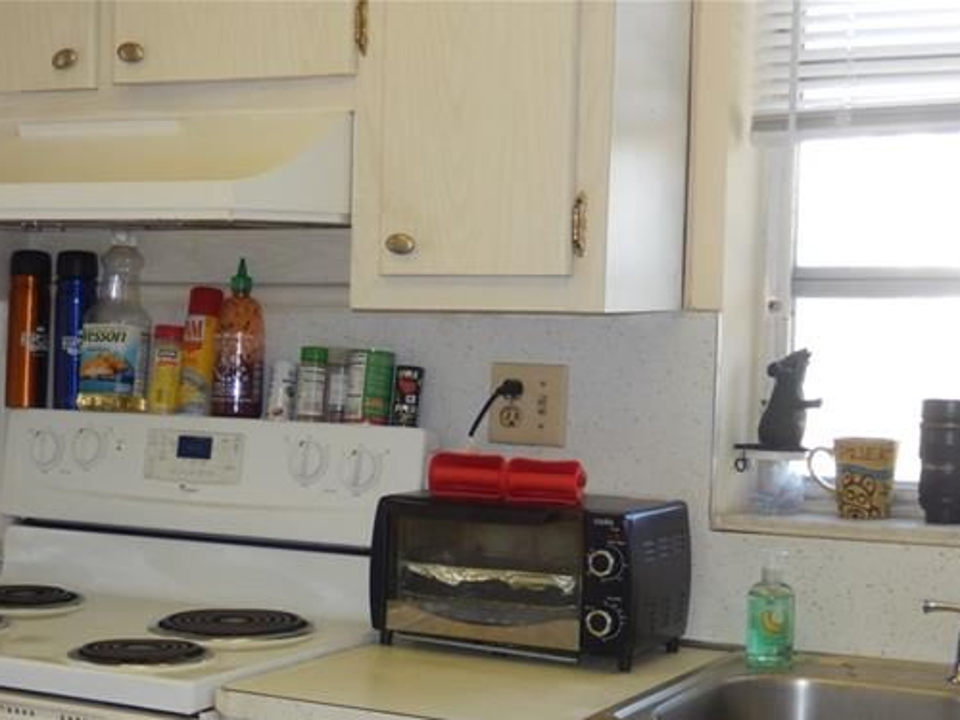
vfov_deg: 20.2
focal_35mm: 72
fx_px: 1997
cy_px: 574
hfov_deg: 26.8
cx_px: 267
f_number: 4.3
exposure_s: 1/30
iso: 200
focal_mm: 8.1
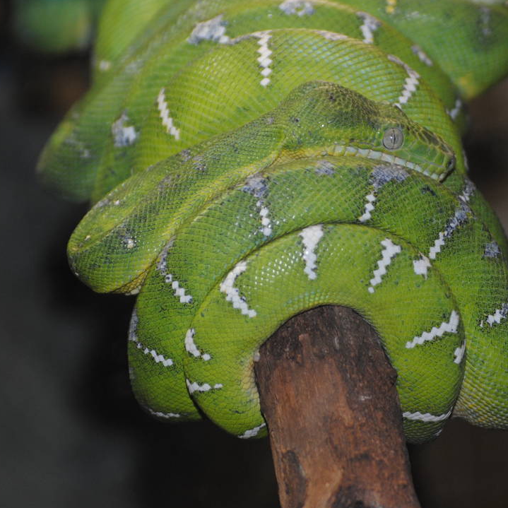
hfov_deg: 8.2
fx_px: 3536
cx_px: 329
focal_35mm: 213
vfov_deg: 8.2
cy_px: 195
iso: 200
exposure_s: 1/60
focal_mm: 75
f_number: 4.2
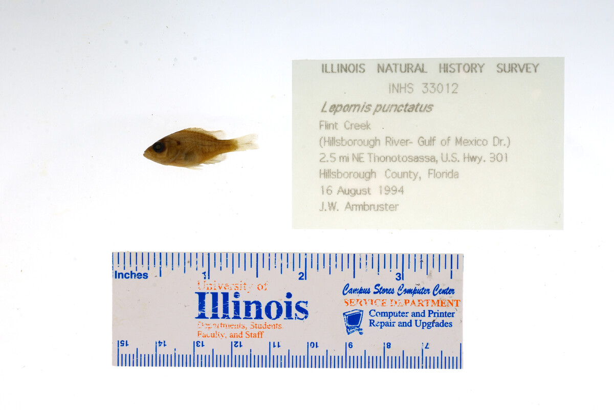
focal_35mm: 60
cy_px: 205
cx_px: 307
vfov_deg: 22.6
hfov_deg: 33.4
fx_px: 1024
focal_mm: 60
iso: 100
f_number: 10
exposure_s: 1/200
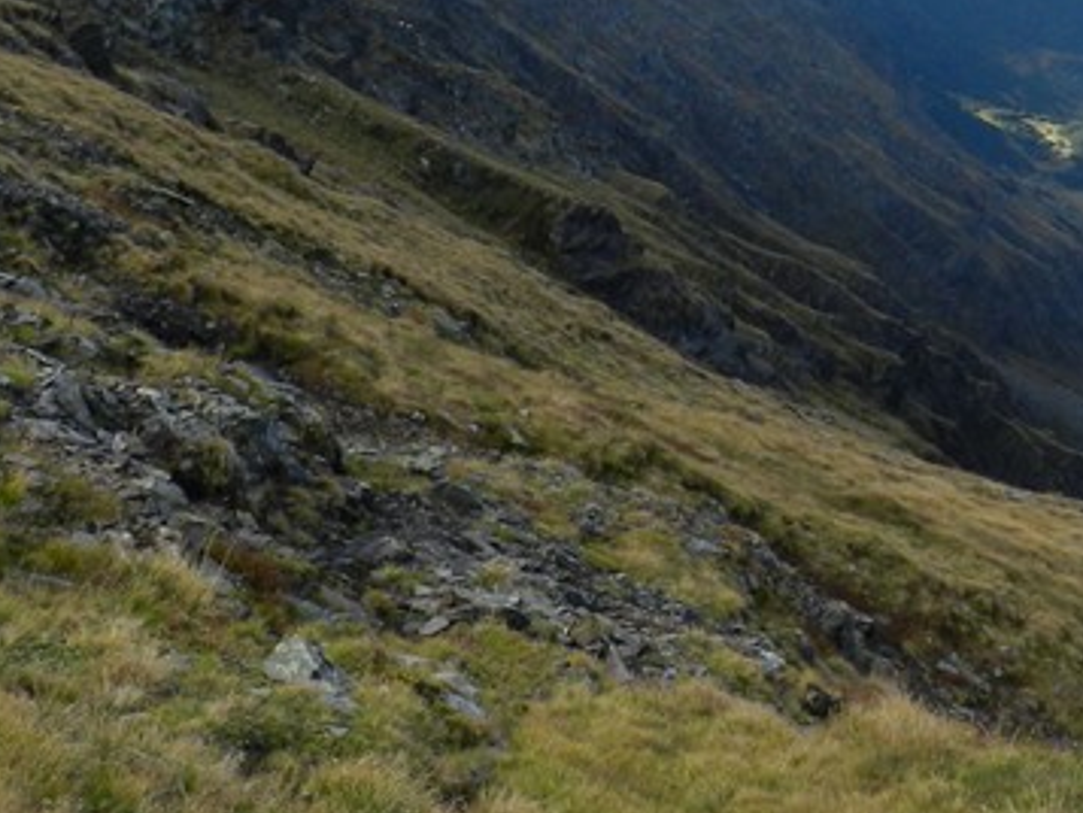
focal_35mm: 66
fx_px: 2066
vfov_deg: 21.7
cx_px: 567
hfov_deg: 29.4
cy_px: 64
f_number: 3.4
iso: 160
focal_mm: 4
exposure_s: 1/800
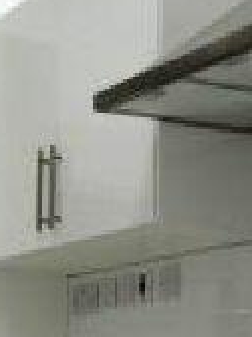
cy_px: 382
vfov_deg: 16.7
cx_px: 185
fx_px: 1109
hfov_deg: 12.9
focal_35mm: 114
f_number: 2.2
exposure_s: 1/345
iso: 32
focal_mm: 4.15
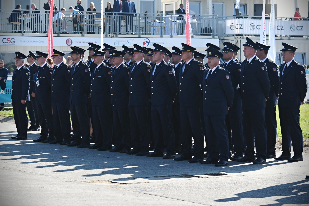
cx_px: 154
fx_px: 901
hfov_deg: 19.5
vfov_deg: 13.0
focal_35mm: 105
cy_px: 103
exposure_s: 1/1000
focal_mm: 70
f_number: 4.5
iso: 250
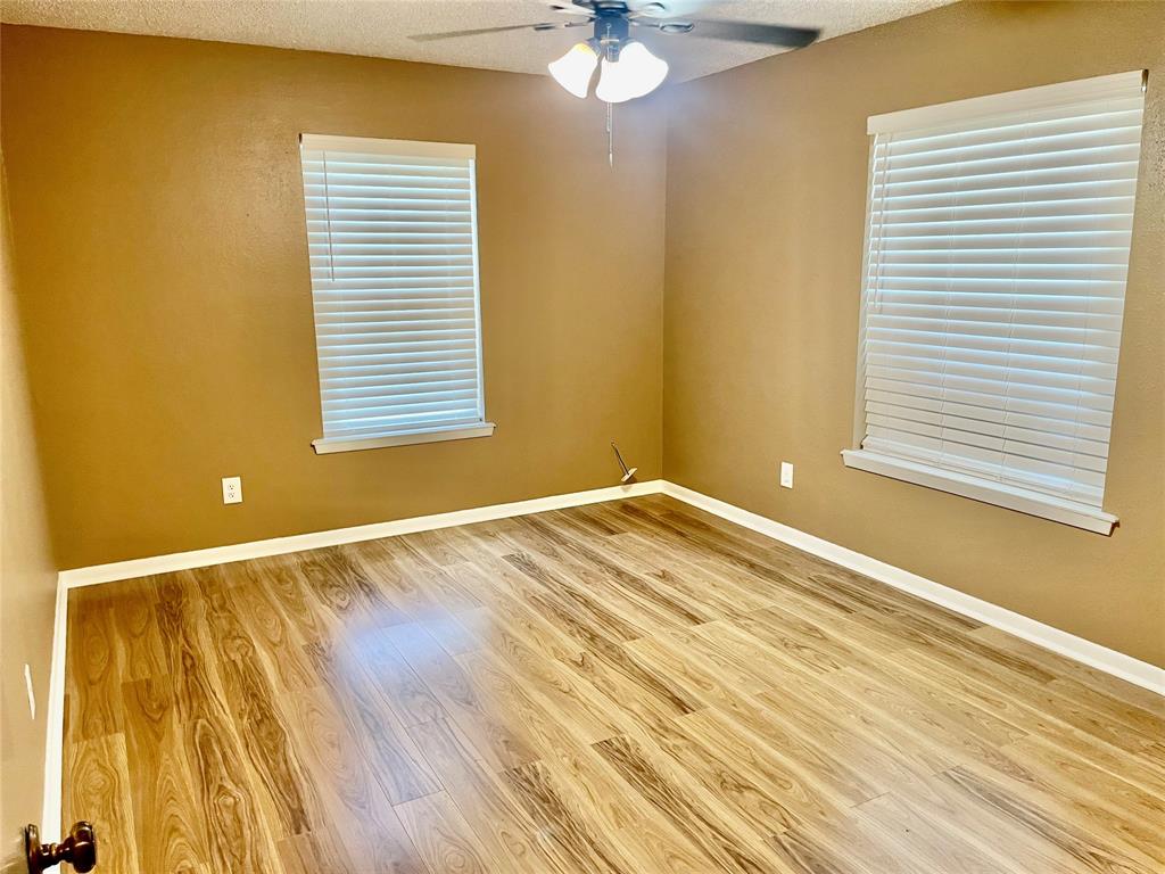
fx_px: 875
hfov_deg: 67.3
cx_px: 582
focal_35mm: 26
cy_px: 437
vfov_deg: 53.1
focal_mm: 4.2
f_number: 1.6
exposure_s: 1/60
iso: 200
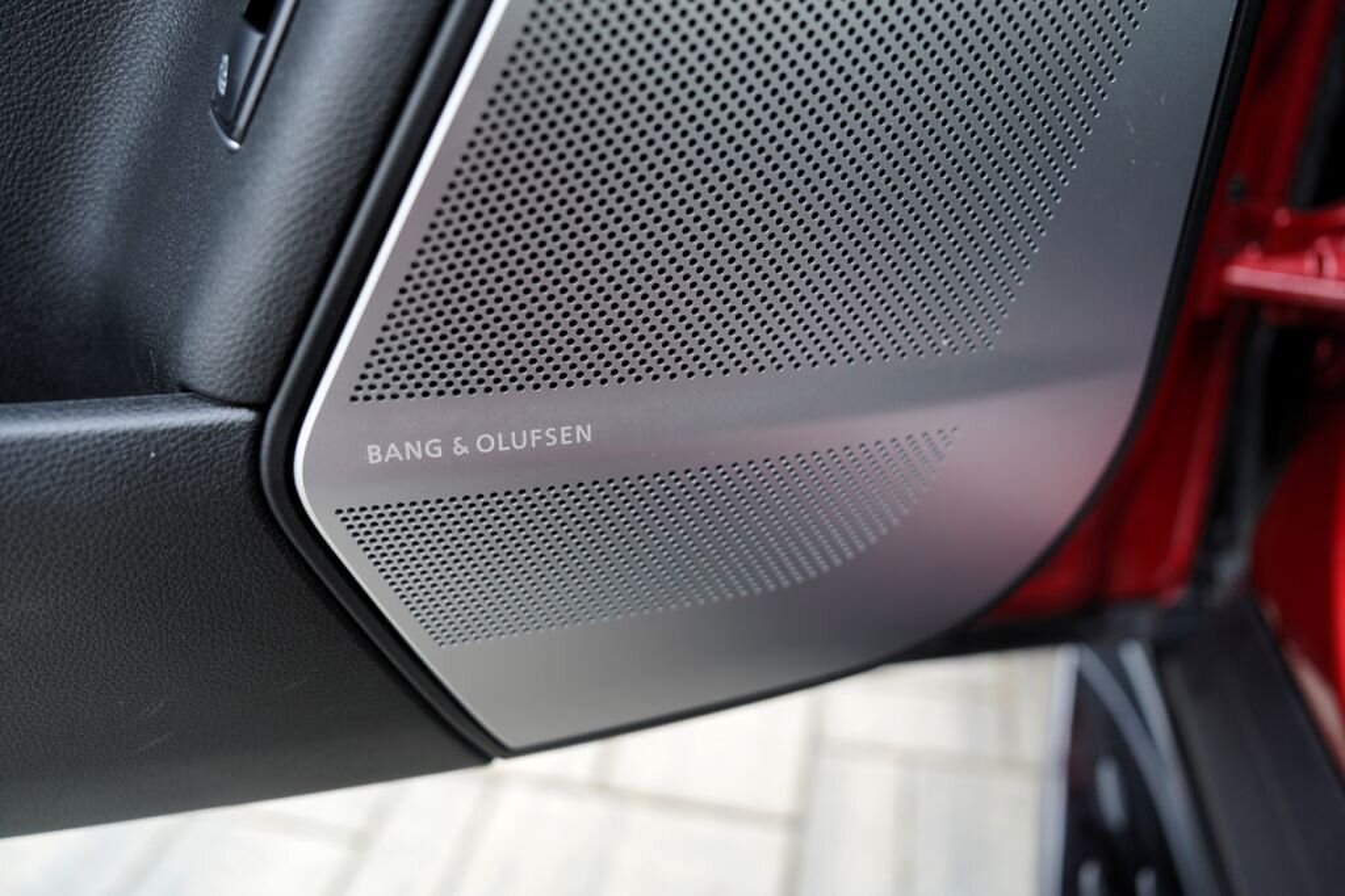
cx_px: 672
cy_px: 448
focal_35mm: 24
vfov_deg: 53.1
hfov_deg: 73.7
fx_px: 897
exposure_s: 1/30
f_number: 2.8
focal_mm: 24
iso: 100
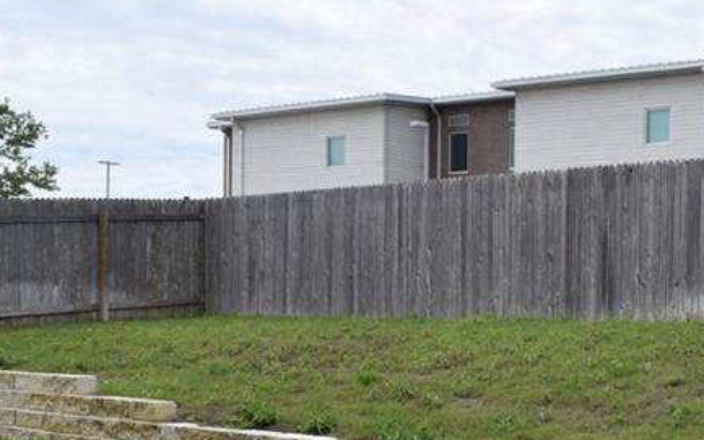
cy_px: 380
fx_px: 1248
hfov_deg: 30.8
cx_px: 553
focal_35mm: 65
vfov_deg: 19.7
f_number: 10
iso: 200
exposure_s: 1/400
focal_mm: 18
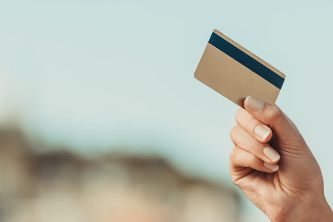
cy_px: 152
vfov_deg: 6.6
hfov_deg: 9.8
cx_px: 181
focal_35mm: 209
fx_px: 1933
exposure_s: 1/800
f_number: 2.8
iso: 100
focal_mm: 150
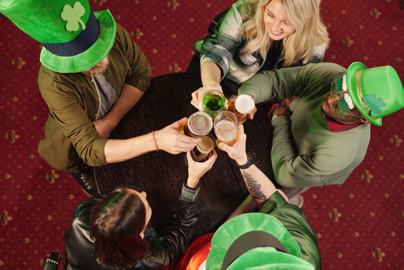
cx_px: 202
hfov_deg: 39.6
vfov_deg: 27.0
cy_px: 135
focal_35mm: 50
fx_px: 561
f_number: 2.8
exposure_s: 1/125
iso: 800
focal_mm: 50
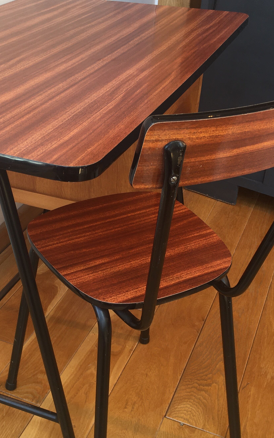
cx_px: 73
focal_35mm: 47
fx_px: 562
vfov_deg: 42.6
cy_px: 239
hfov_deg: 27.1
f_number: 2.2
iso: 25
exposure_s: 1/50
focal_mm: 4.15
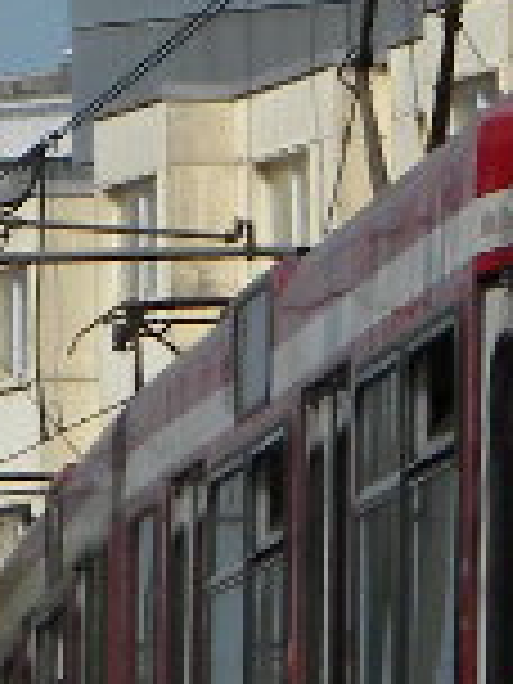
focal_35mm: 709
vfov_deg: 2.8
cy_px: 954
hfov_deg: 2.1
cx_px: 504
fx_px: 14010
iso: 80
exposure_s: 1/270
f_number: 9.4
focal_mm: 19
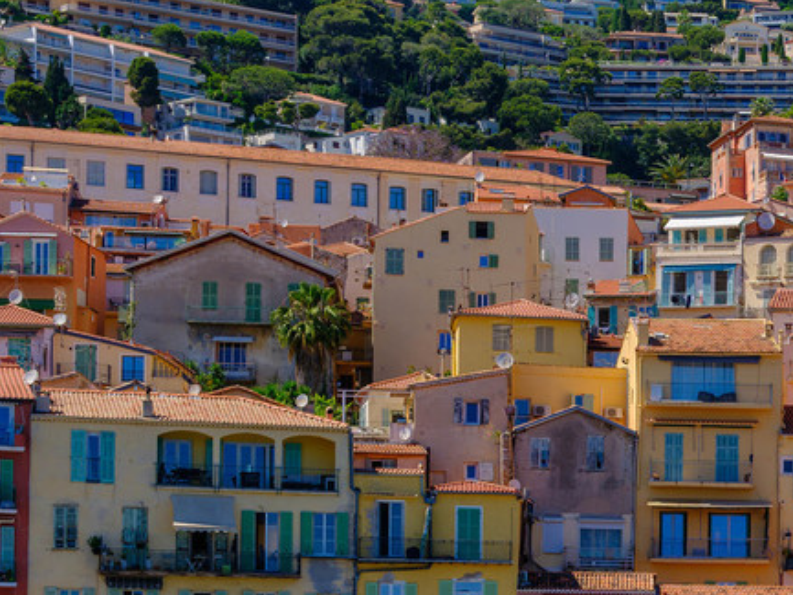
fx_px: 3048
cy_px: 643
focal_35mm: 133
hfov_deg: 13.6
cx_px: 1313
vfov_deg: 11.0
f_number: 8
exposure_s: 1/320
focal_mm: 45
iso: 200
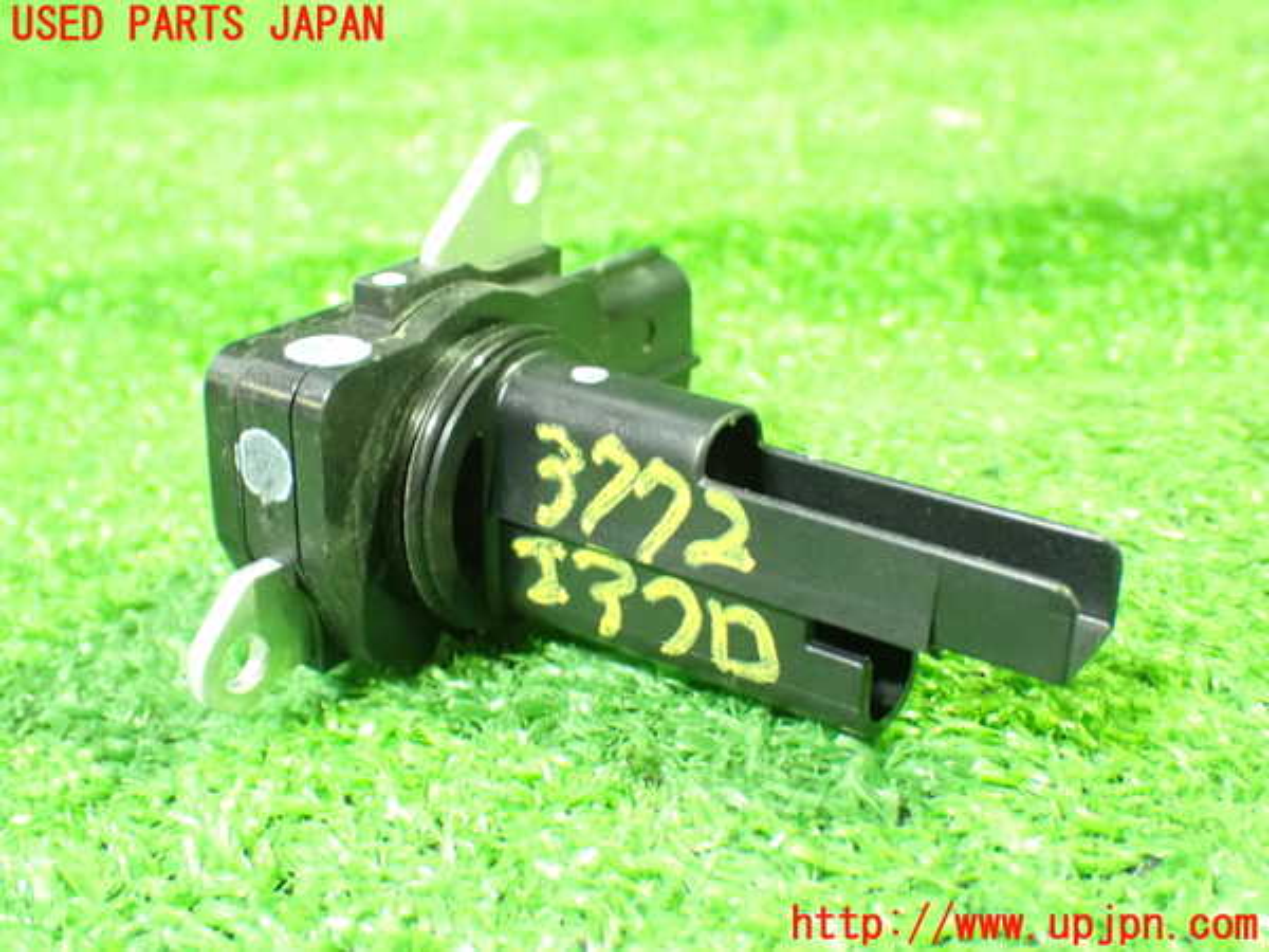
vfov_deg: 32.9
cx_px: 634
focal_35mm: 44
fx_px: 1613
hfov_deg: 42.9
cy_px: 476
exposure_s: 1/15
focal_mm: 7.84
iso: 1600
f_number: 2.9
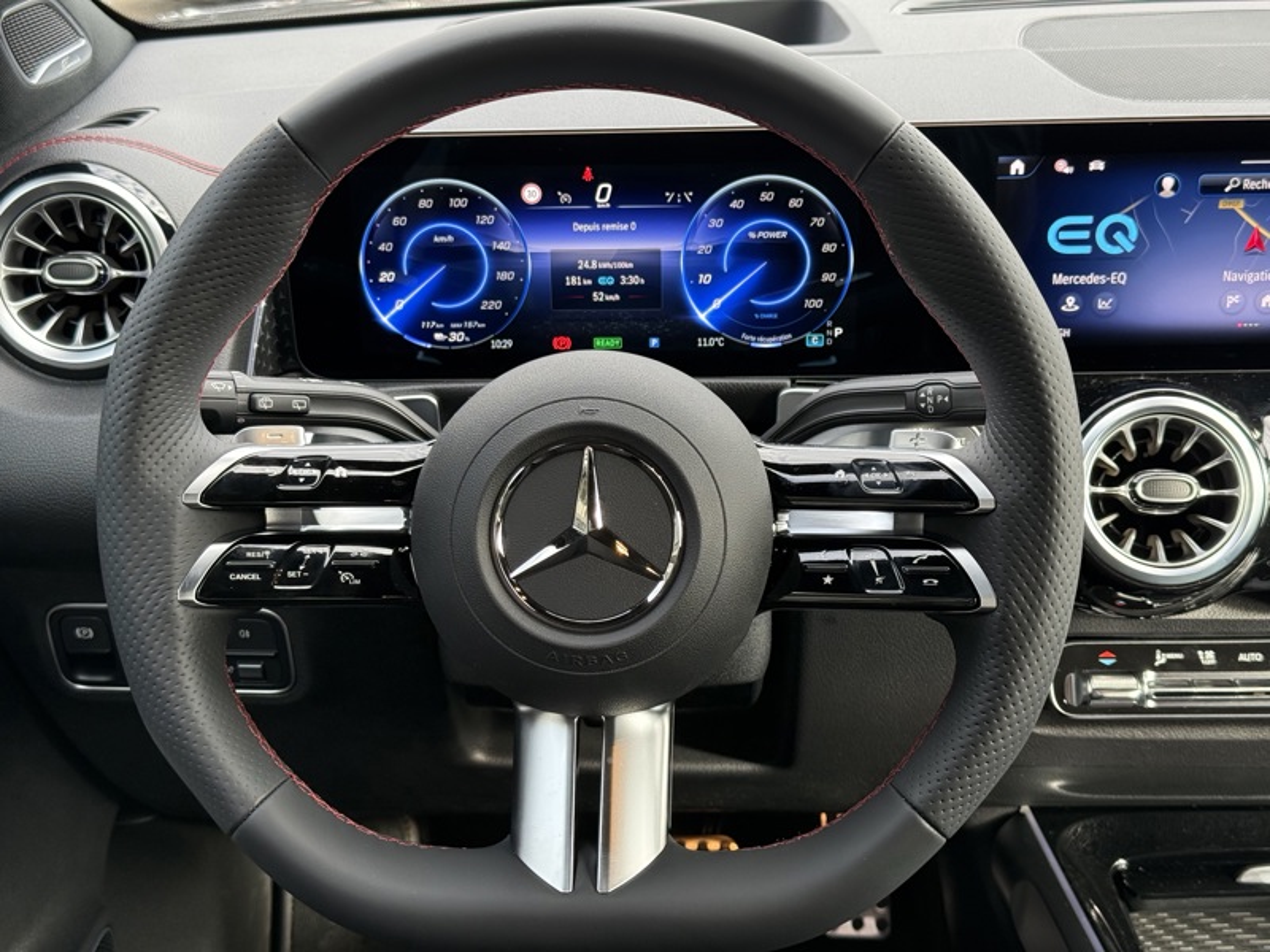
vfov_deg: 30.3
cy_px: 476
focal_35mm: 48
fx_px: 1761
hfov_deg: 39.7
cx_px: 635
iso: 160
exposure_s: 1/185
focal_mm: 6.76
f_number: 1.78
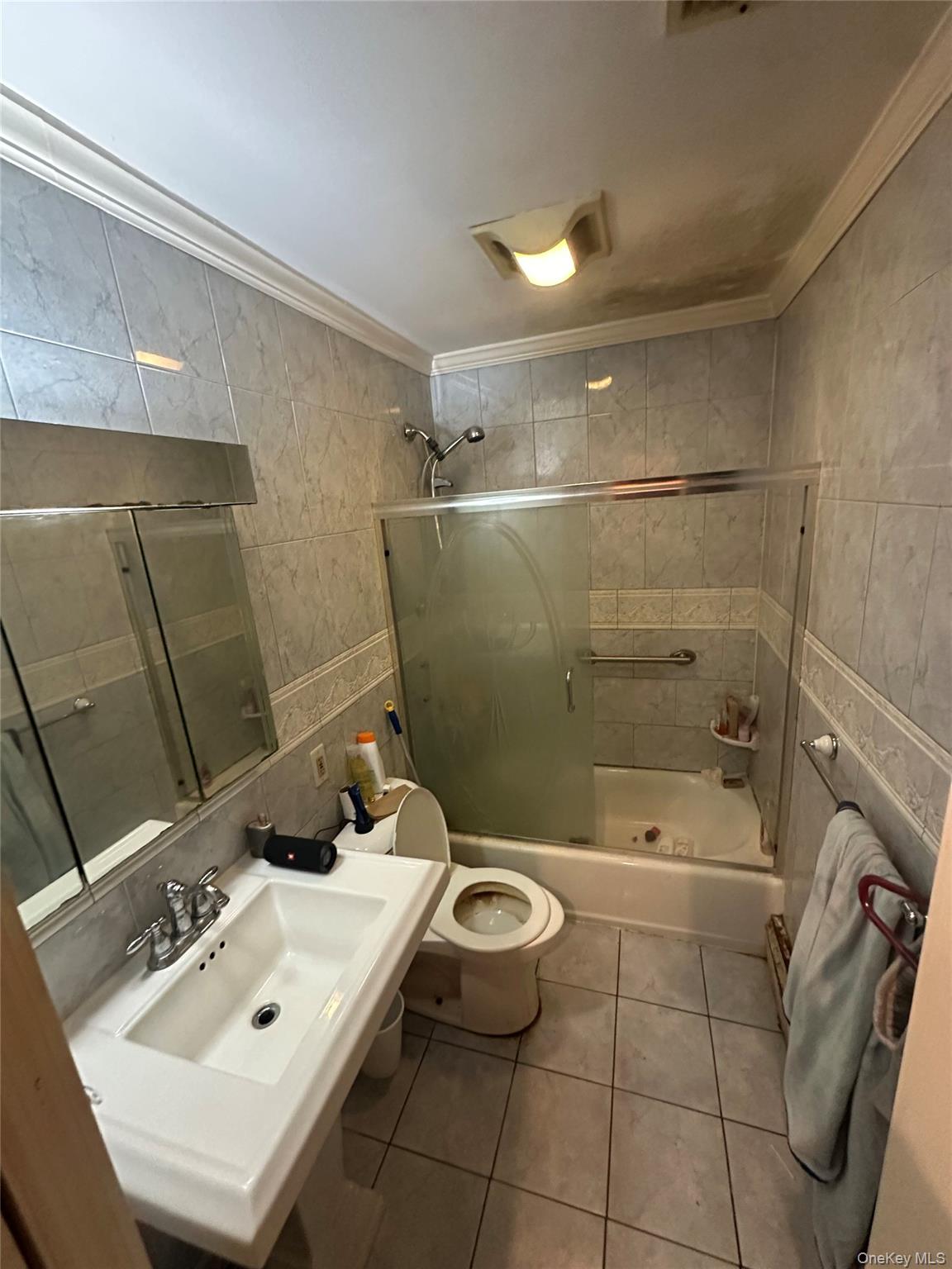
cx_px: 476
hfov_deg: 85.7
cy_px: 634
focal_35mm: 14
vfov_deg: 102.1
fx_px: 513
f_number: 2.2
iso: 1000
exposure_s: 1/60
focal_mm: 2.22
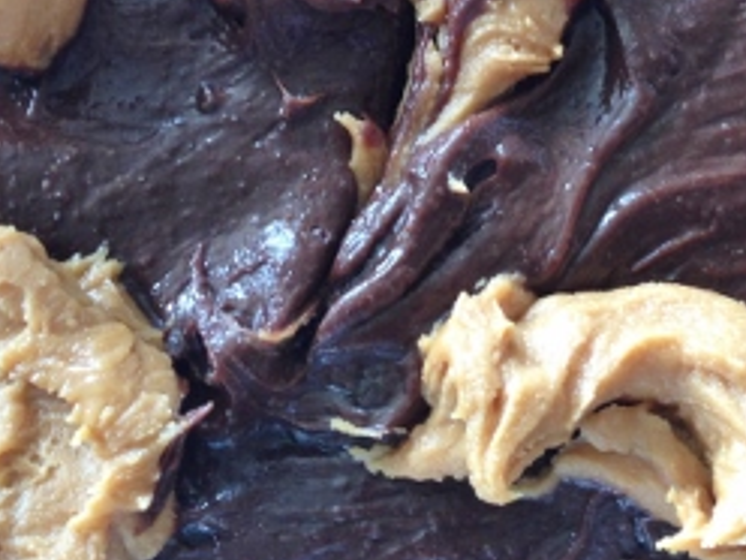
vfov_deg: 16.9
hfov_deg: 23.0
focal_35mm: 85
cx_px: 424
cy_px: -21
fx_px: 1832
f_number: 2.4
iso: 80
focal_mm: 4.12
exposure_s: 1/20
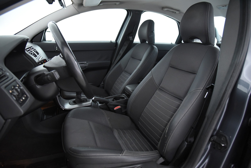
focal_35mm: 24
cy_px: 84
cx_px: 126
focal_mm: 24
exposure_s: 1/25
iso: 4000
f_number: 4
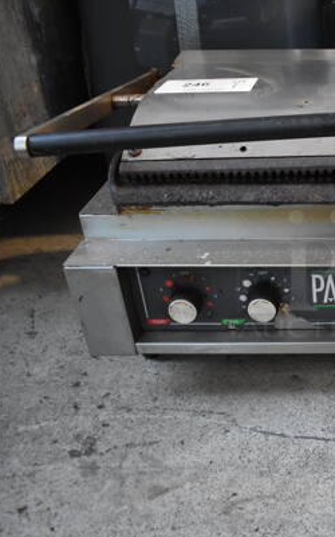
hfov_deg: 27.6
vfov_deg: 47.2
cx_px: 379
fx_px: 614
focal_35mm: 42
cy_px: 271
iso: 2800
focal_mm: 18
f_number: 3.5
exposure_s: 1/125
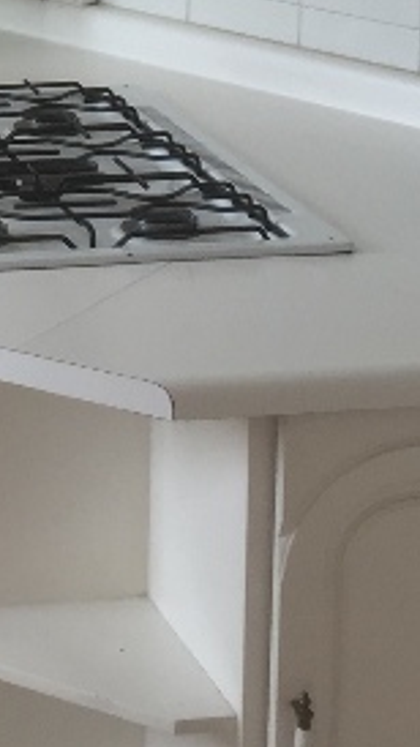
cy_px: -131
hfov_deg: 9.6
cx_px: -215
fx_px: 2437
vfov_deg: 16.7
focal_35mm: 123
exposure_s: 1/120
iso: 32
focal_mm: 4.15
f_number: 2.2
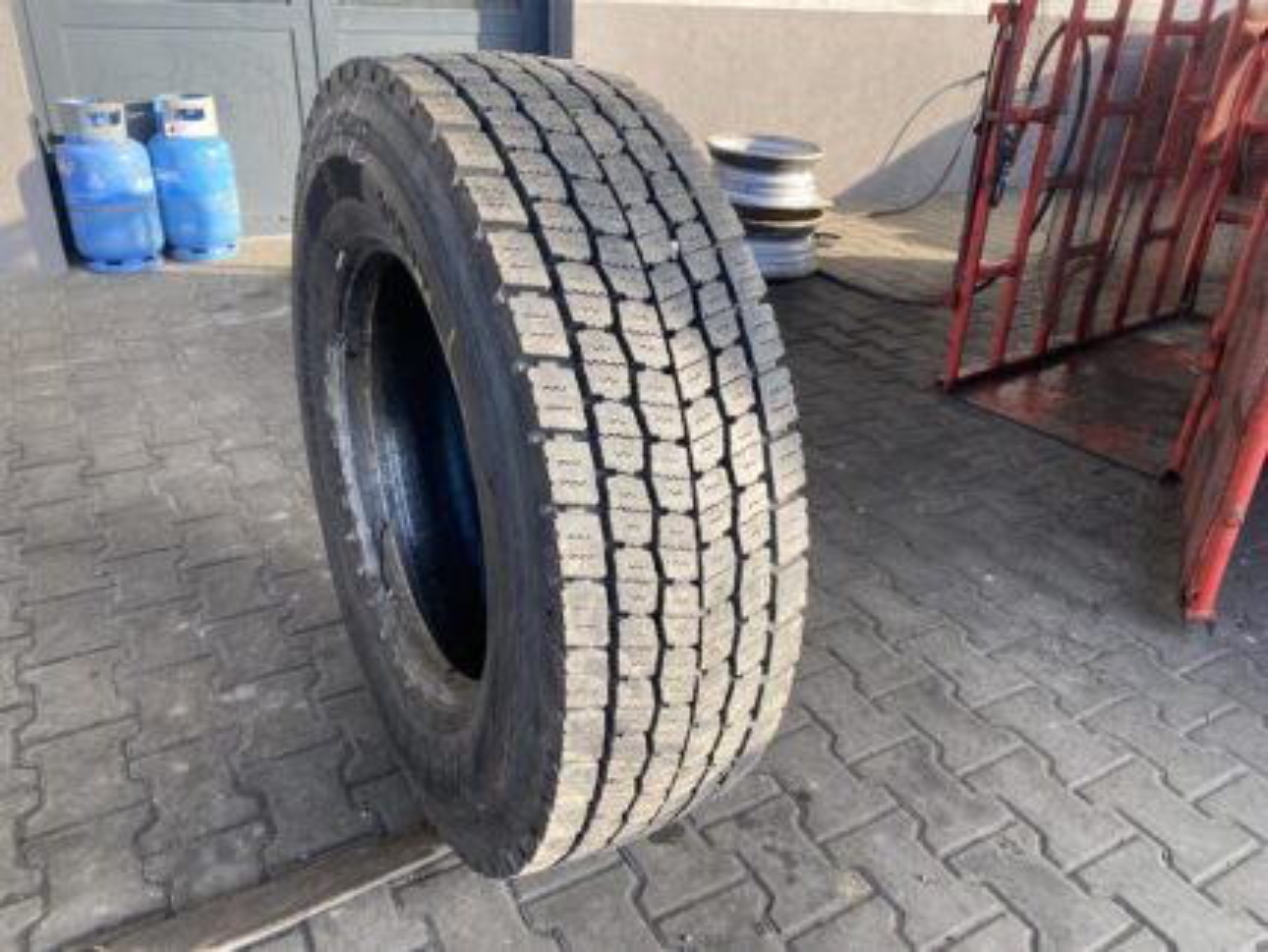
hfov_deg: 67.3
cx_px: 634
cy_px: 476
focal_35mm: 26
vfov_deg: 53.1
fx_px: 953
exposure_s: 1/180
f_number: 1.8
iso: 32
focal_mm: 4.25
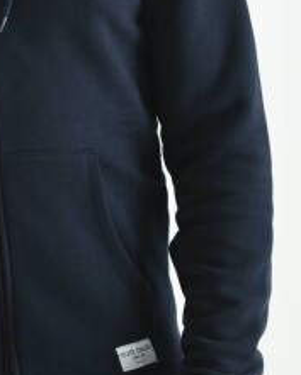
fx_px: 1981
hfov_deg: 8.7
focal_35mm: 178
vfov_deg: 10.8
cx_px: 20
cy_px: 71
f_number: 5.6
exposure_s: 1/125
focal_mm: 56
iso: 160
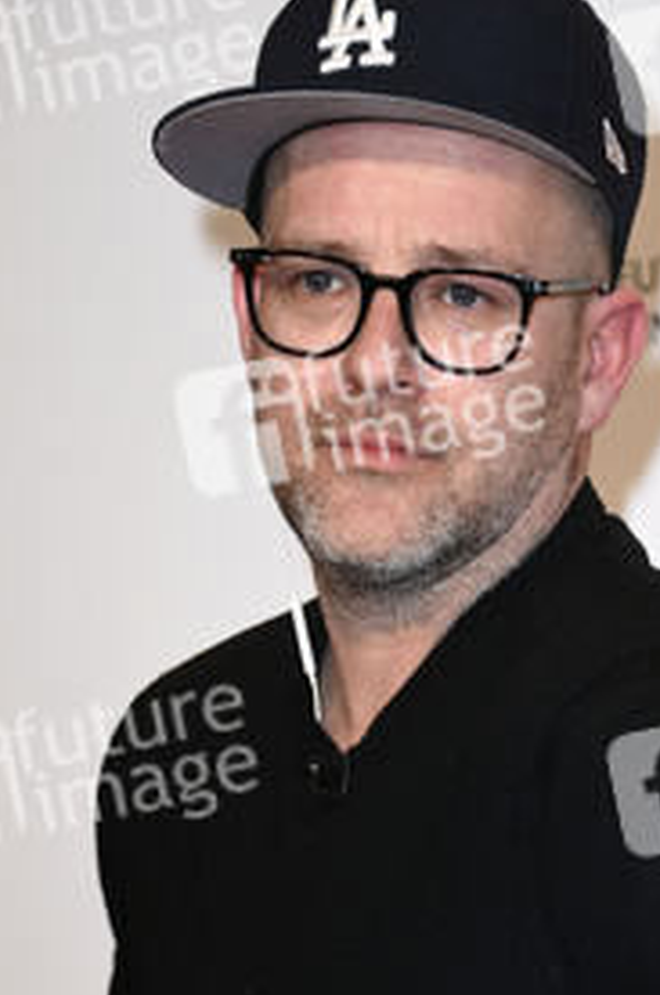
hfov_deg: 7.0
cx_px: 465
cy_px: 591
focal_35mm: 196
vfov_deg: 10.5
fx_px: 5410
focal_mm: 135
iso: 1250
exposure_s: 1/250
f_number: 5.6
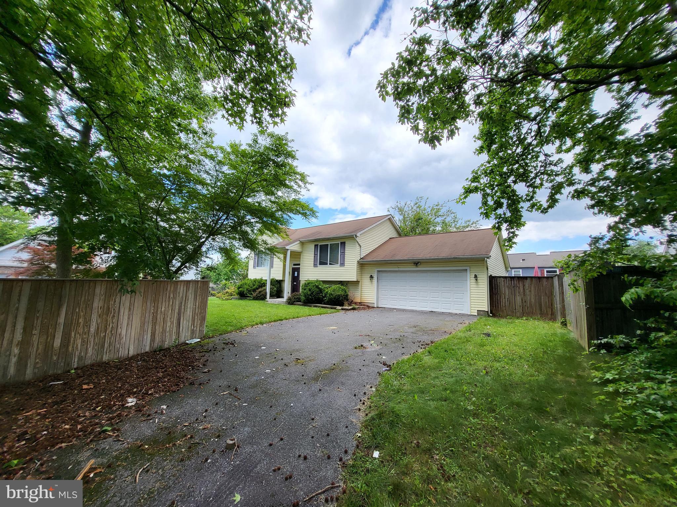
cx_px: 338
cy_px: 254
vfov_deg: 89.9
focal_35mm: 13
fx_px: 254
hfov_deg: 106.2
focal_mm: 1.74
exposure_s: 1/526
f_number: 2.2
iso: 32
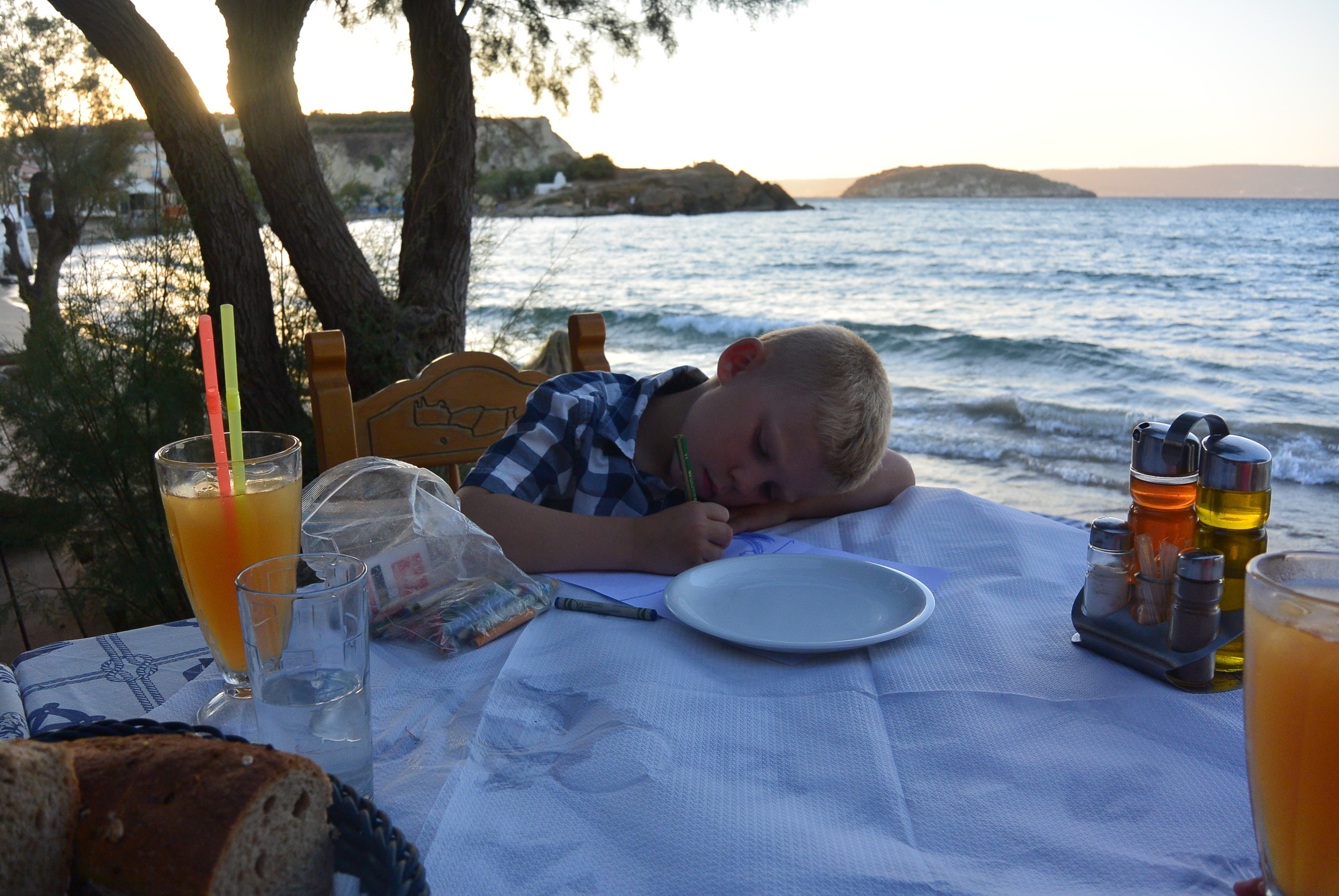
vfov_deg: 45.1
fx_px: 1080
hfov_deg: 63.6
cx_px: 670
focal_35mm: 29
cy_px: 448
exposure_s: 1/250
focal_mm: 11
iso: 160
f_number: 4
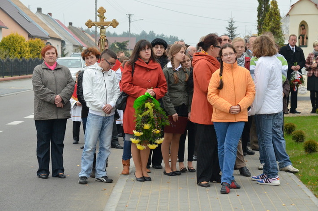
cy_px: 106
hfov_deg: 19.5
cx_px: 159
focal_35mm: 105
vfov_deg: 13.0
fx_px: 925
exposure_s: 1/160
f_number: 6.3
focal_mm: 70
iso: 1600
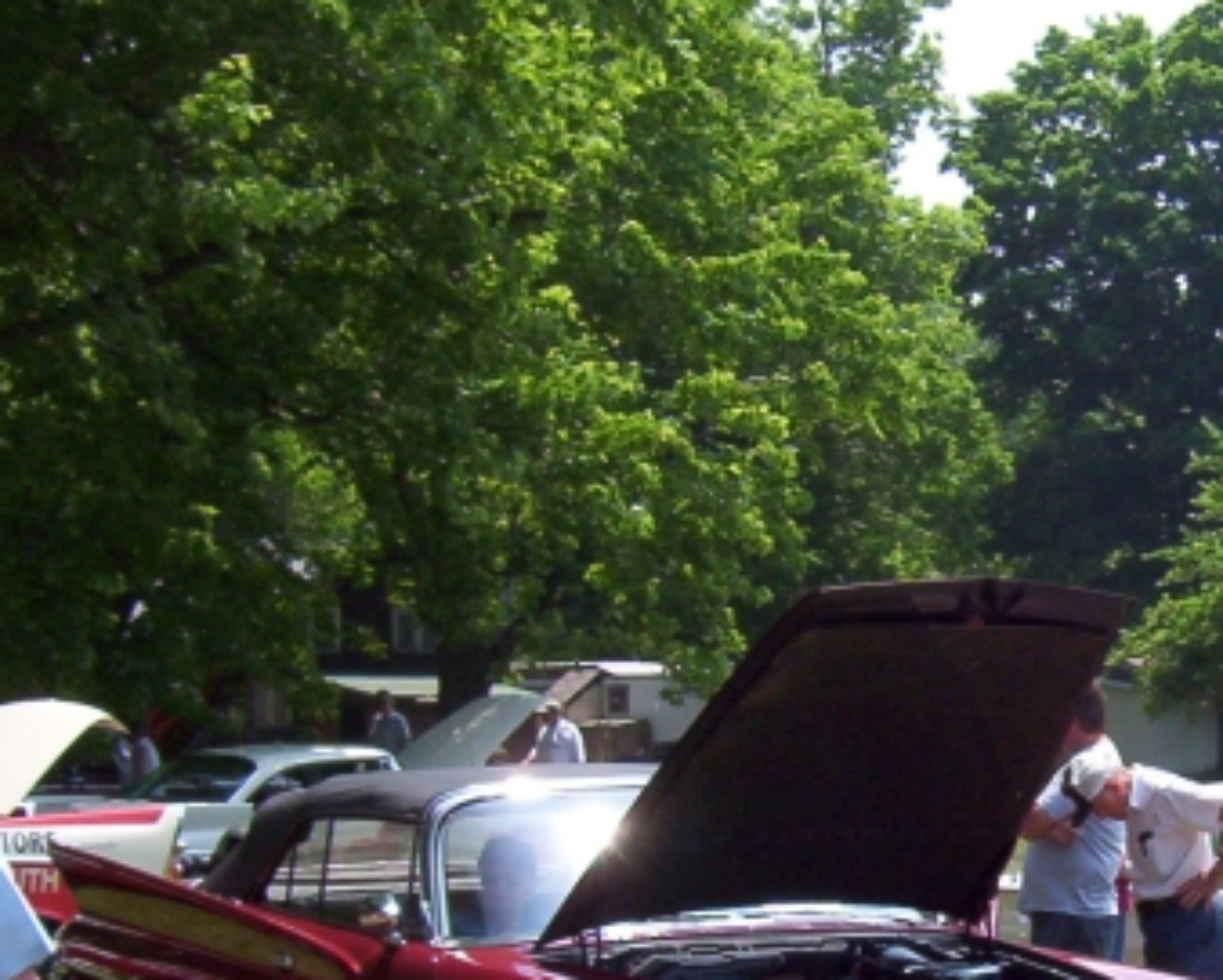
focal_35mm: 75
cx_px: 1053
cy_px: 868
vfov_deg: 20.1
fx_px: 2717
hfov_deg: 24.8
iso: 100
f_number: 5.24
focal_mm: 5.54
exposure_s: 1/534
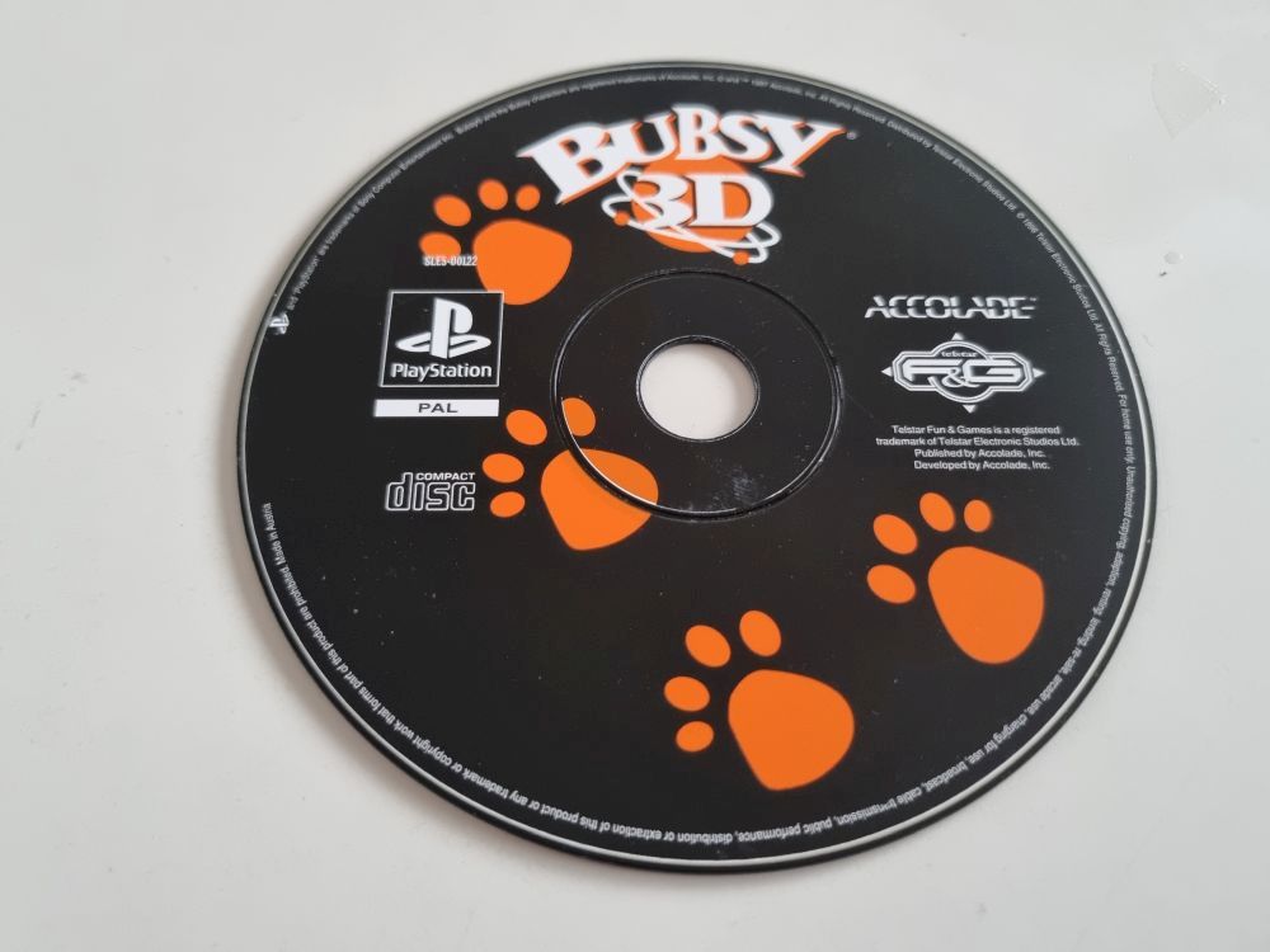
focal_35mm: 26
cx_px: 635
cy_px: 476
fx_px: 954
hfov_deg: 67.3
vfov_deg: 53.1
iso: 640
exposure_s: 1/25
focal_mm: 5.4
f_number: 1.8
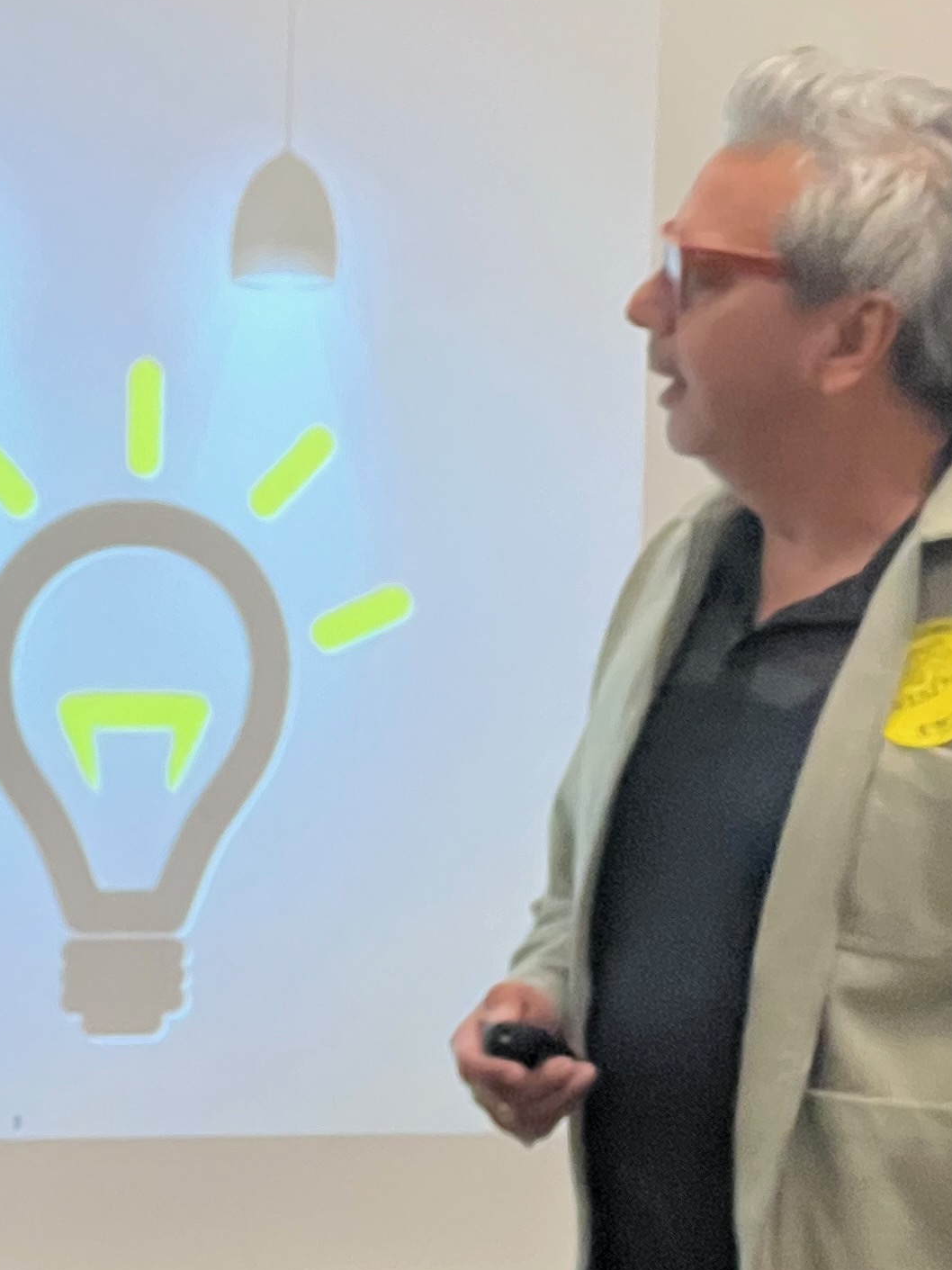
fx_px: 8068
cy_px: 1434
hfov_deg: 6.7
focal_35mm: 220
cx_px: -22
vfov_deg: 8.9
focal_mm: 9
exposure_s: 1/100
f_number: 2.8
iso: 200
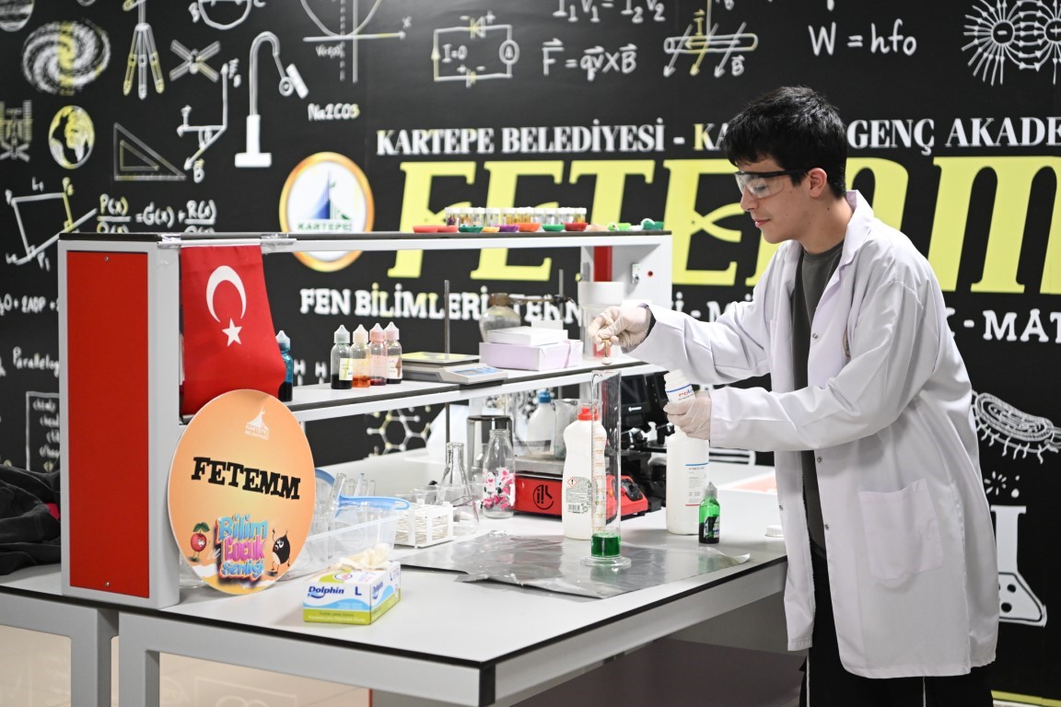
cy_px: 354
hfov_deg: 31.0
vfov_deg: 20.9
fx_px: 1916
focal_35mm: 65
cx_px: 530
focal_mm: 65
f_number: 2.8
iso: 2500
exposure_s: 1/125
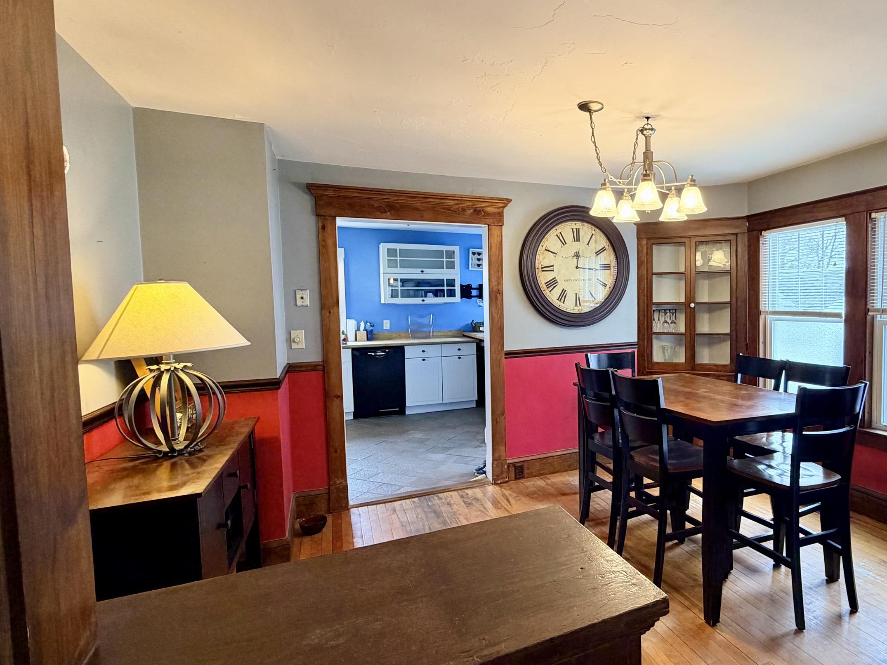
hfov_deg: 79.6
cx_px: 575
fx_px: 513
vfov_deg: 66.0
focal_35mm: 20
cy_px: 330
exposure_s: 1/60
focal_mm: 2.22
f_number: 2.2
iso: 200
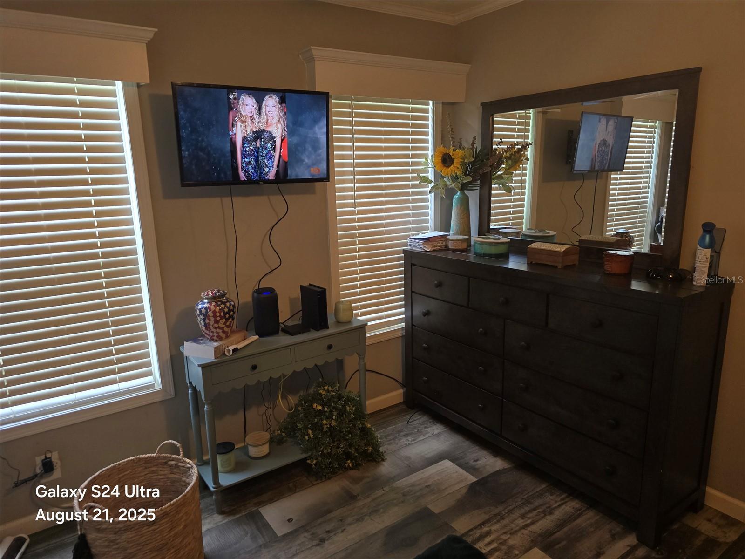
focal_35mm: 23
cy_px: 280
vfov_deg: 58.9
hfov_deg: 73.9
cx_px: 372
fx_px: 495
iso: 400
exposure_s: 1/120
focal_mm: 6.3
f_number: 1.7
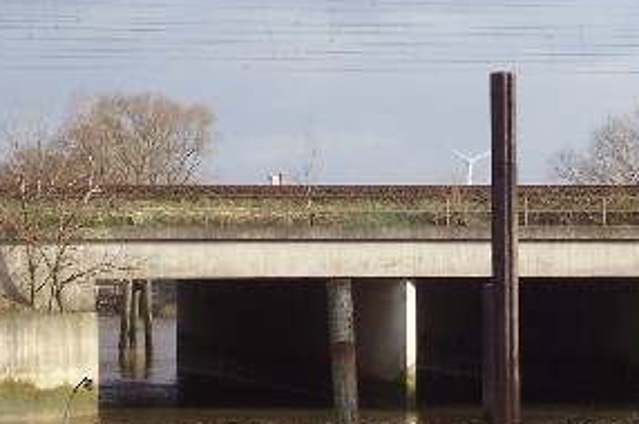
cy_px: 158
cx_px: 465
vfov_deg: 6.5
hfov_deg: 9.8
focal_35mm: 210
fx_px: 3723
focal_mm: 16.8
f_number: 4.6
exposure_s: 1/180
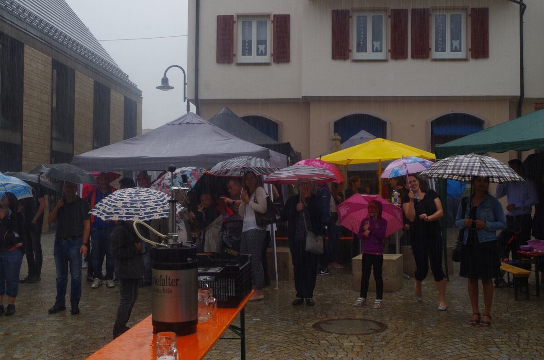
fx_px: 633
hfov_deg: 46.5
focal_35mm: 42
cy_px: 180
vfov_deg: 31.7
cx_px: 272
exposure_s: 1/60
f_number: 6.3
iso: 400
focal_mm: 28.13
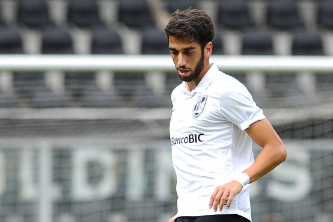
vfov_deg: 3.3
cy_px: 111
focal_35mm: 420
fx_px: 3884
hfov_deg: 4.9
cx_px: 166
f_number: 4.5
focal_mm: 420
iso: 800
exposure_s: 1/1000
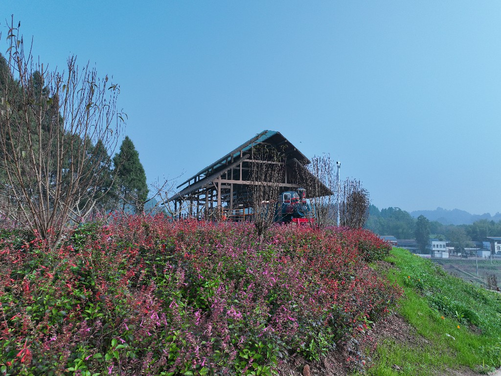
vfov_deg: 56.8
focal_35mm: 24
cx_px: 250
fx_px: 347
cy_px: 188
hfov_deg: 71.6
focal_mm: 12.29
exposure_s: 1/1600
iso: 150
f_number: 2.8
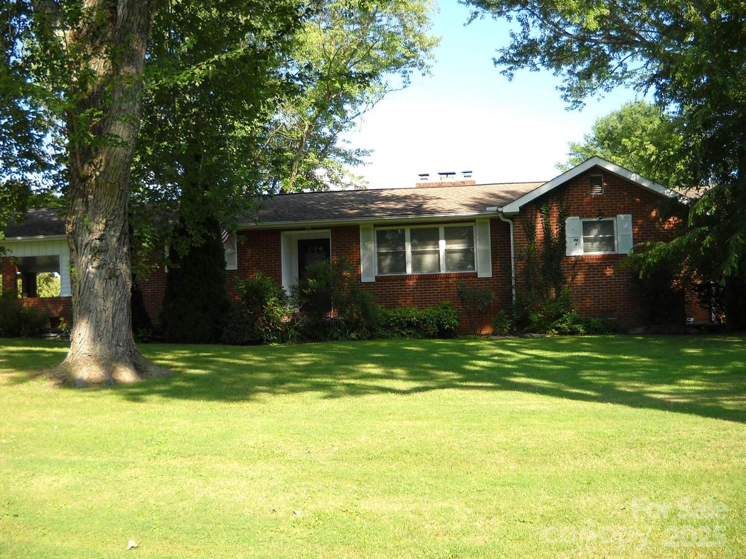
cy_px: 281
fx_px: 905
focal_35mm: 42
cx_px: 373
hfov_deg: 44.8
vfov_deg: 34.3
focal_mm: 6.72
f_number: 3.1
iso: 64
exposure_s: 1/250
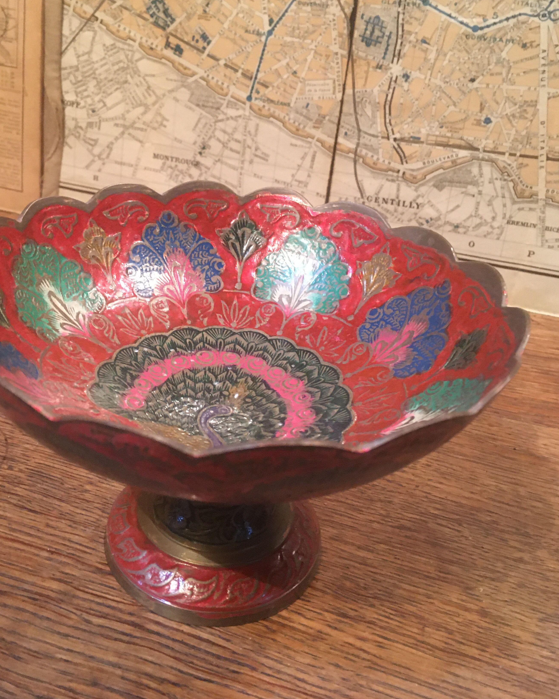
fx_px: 724
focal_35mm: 35
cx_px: 247
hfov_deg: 42.2
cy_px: 292
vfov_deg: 51.3
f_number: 2.2
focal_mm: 4.15
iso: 400
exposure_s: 1/17
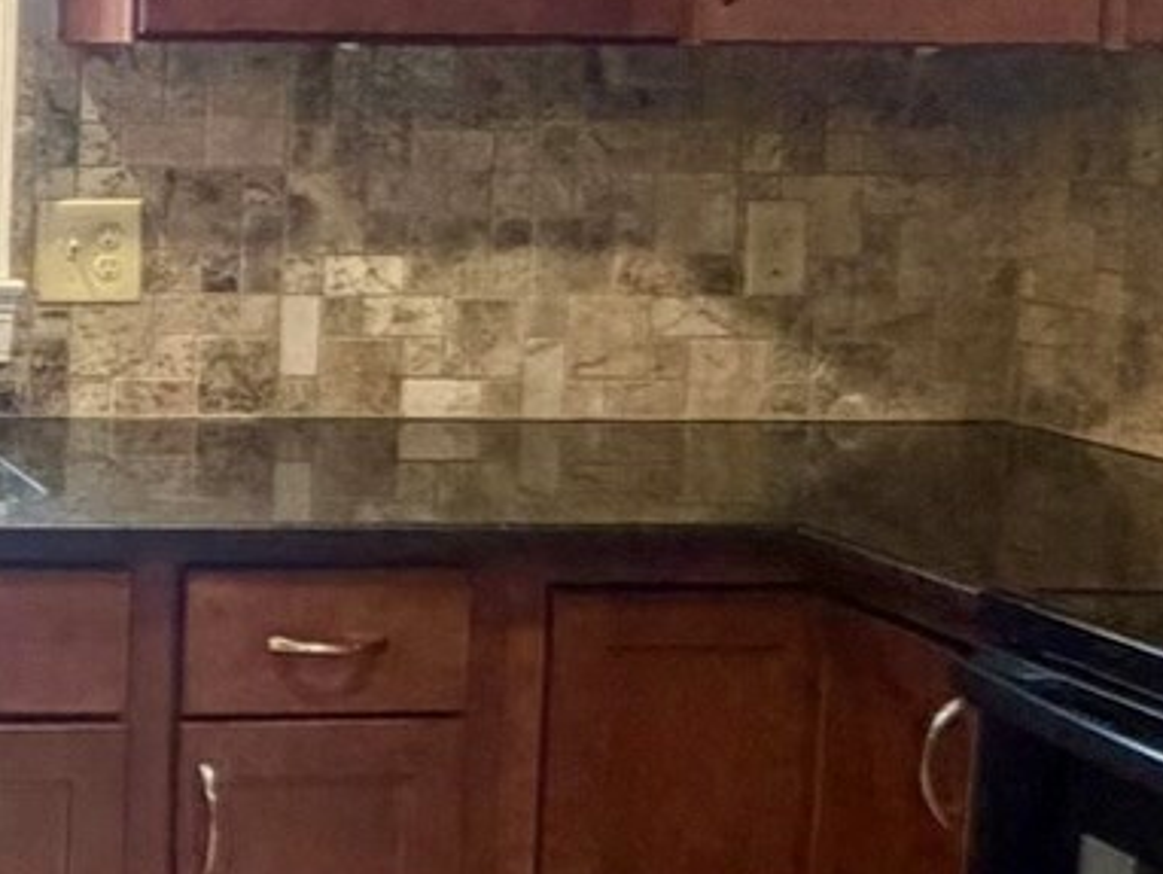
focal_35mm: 75
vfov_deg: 19.6
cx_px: -493
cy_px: 271
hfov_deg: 22.2
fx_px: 2521
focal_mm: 2.22
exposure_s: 1/60
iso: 400
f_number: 2.2
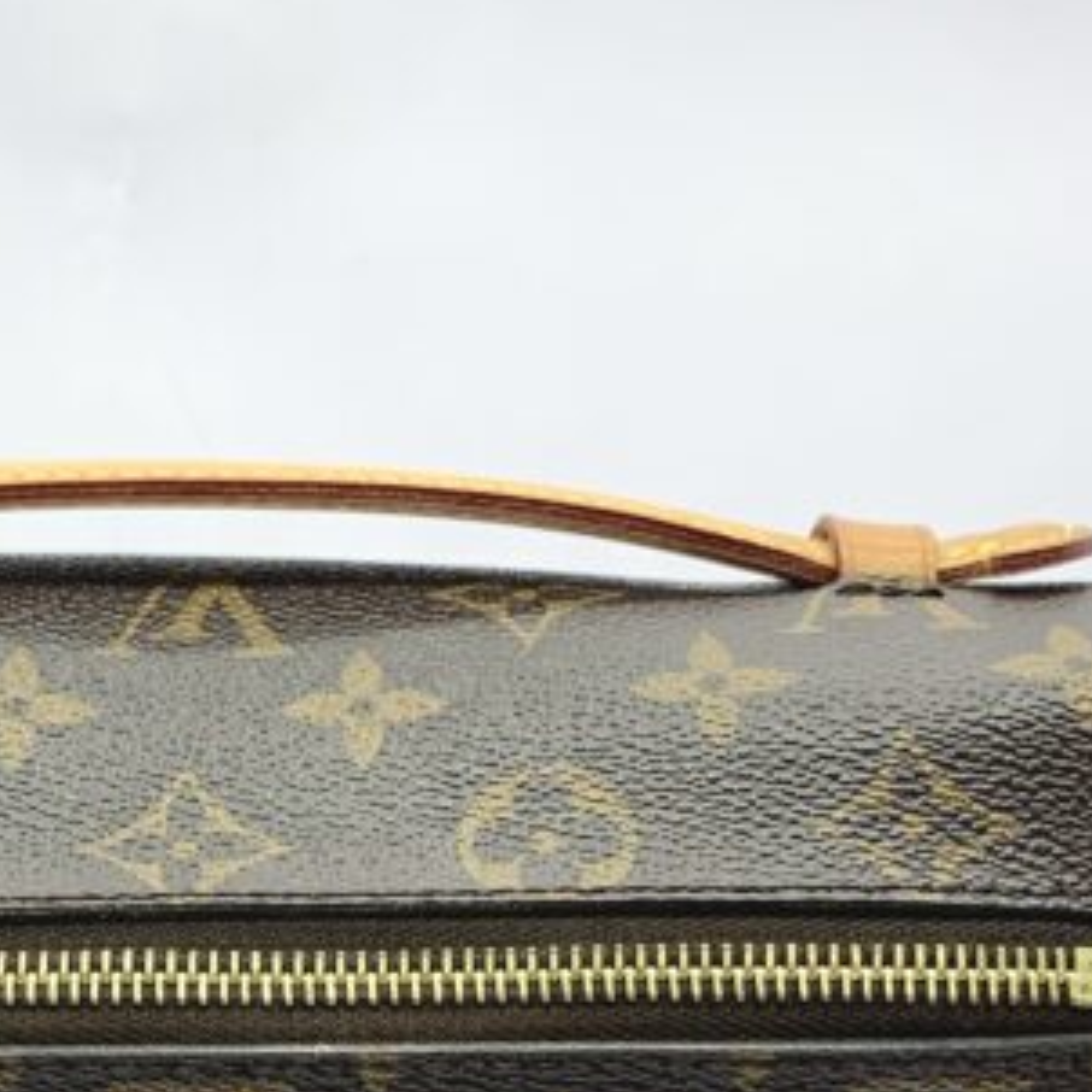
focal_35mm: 78
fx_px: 2784
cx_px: 224
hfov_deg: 21.9
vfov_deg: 21.5
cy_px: 1074
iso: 32
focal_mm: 4.25
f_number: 1.8
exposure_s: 1/100
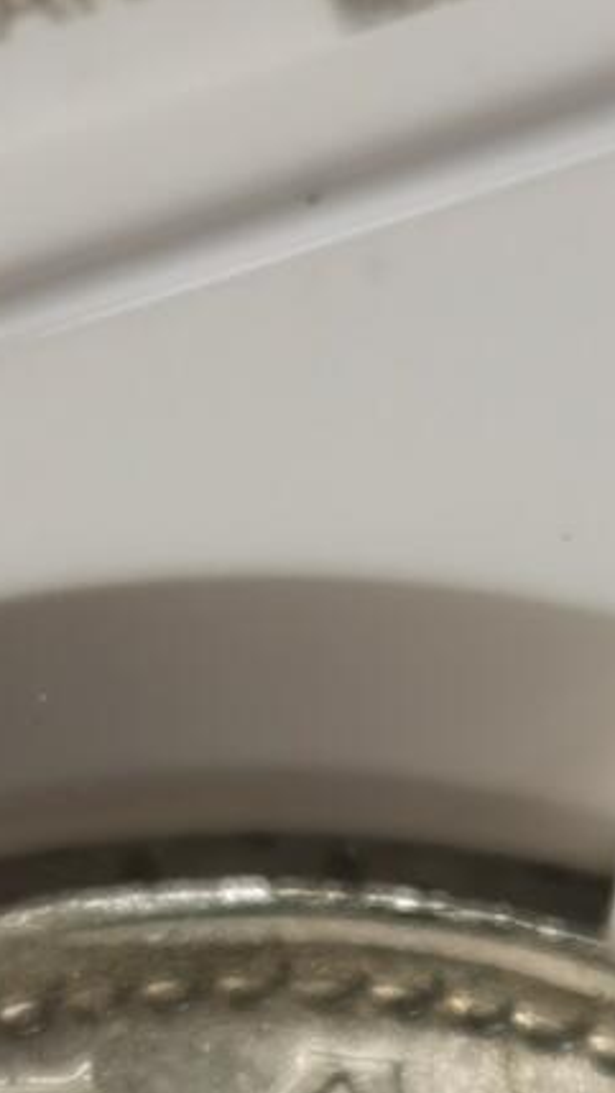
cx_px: 196
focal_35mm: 252
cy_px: 1594
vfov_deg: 8.4
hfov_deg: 4.8
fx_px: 7300
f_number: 1.6
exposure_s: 1/101
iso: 50
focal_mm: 5.56
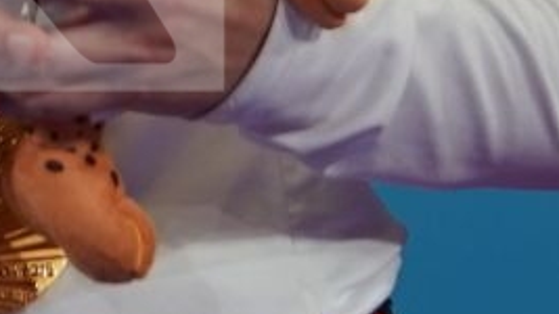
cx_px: 29
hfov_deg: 1.0
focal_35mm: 2120
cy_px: -844
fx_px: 31414
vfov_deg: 0.6
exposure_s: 1/250
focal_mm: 200
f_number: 2.8
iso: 200
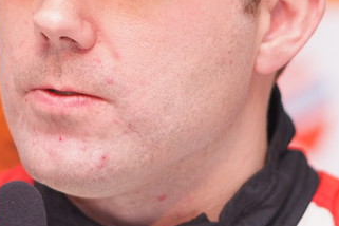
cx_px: 101
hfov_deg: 3.4
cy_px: 5
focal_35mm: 605
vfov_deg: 2.3
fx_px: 5697
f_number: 2.8
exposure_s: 1/125
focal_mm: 180
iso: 400
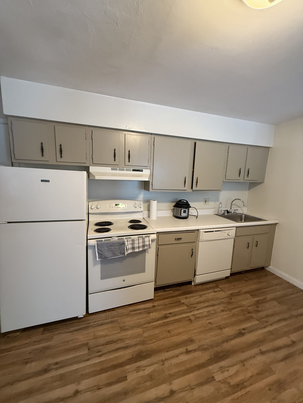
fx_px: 163
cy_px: 202
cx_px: 152
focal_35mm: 14
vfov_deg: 102.1
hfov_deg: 85.7
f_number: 2.2
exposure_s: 1/60
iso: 400
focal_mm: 2.22
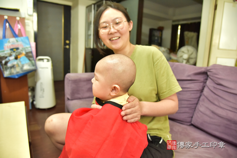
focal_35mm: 24
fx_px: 158
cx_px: 118
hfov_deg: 73.7
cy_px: 79
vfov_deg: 53.2
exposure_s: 1/200
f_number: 4.5
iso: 4000
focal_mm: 24
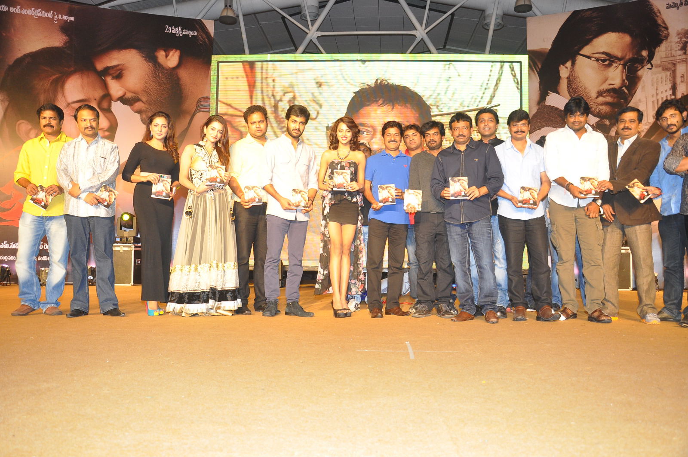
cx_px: 344
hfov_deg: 59.5
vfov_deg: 41.6
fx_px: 601
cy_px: 228
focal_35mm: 32
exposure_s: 1/60
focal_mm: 21
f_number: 5.6
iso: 800
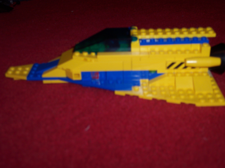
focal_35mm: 51
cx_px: 112
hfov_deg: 37.5
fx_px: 331
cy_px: 84
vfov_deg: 28.5
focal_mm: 10.7
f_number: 3.4
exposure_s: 1/30
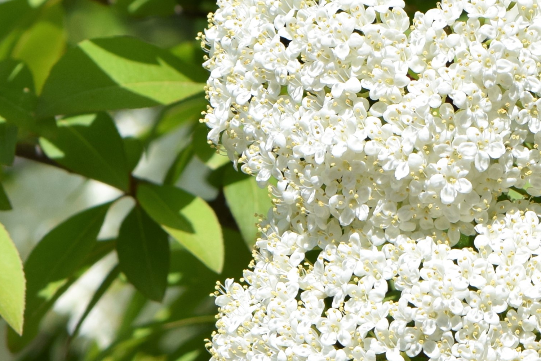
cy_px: 72
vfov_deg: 2.8
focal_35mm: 494
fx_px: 7423
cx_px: -80
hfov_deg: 4.2
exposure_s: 1/800
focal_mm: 85
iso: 200
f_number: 8
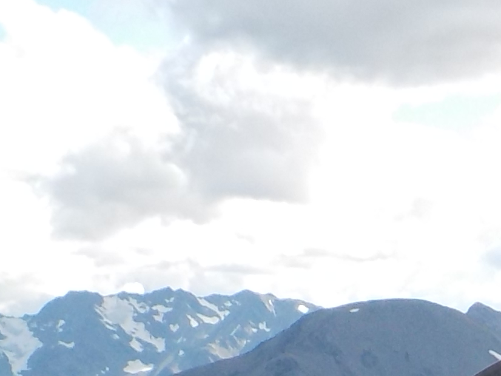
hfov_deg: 12.8
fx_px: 2186
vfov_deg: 9.2
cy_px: 751
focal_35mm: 151
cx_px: 564
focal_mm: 4.1
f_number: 3.3
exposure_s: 1/800
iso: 125
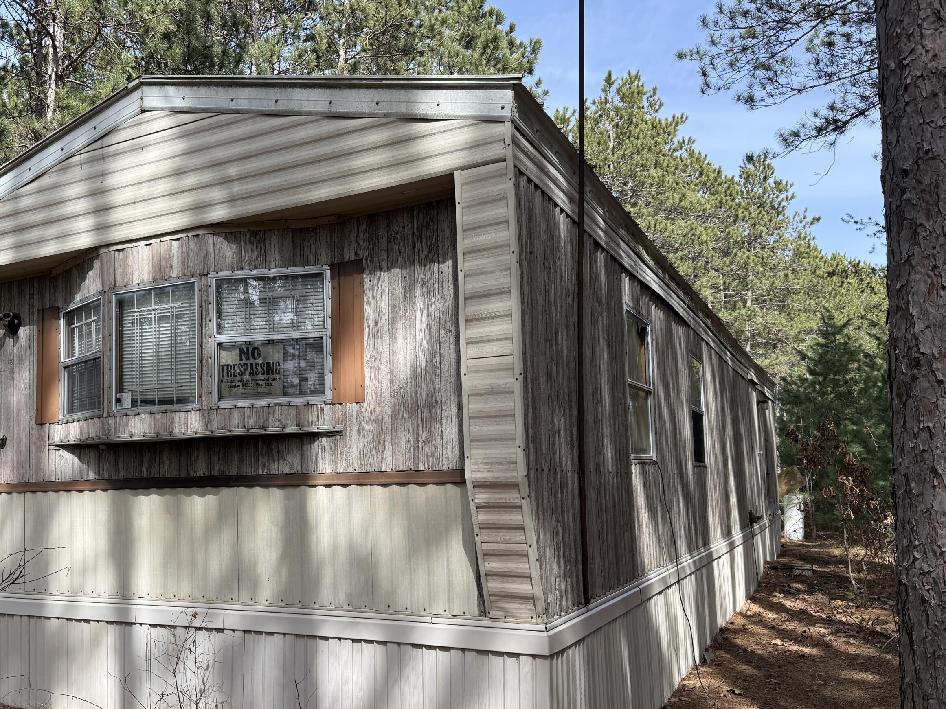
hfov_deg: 57.8
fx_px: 847
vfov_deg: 45.2
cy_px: 424
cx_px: 367
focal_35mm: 31
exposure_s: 1/1812
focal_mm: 6.76
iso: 100
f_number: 1.78
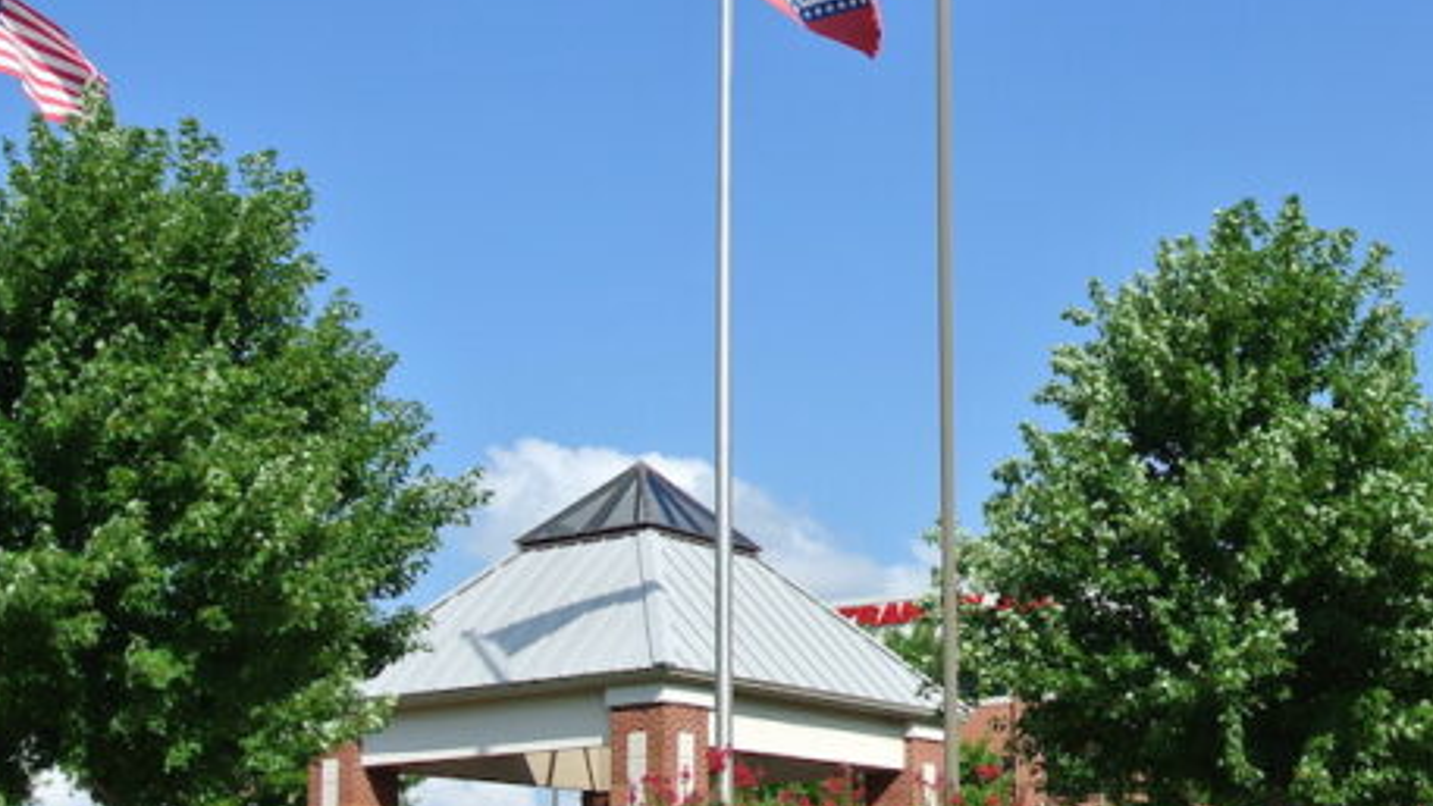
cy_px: 663
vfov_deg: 20.8
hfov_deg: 35.1
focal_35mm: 57
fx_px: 2166
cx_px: 1198
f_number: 4.5
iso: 100
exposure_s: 1/640
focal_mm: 10
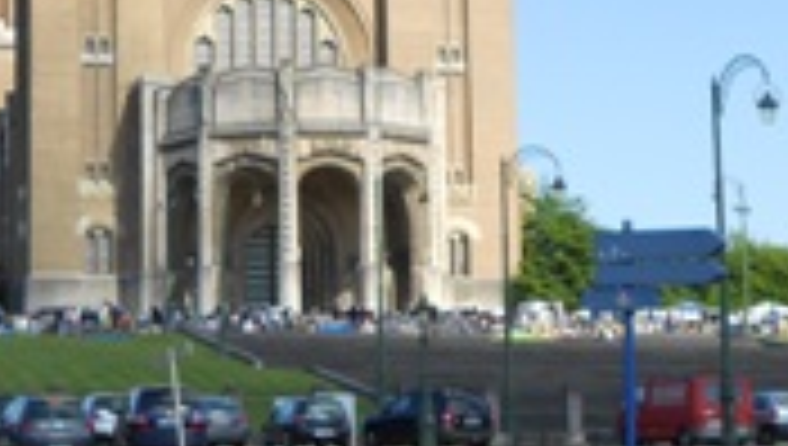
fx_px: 2155
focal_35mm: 103
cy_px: 144
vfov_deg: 11.8
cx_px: 149
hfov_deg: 20.5
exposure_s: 1/500
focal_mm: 6.9
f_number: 3.9
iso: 80
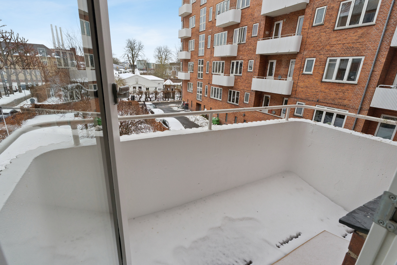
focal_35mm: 17
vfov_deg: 69.2
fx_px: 192
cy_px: 132
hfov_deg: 91.9
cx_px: 198
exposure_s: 1/160
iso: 400
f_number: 7.1
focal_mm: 11.6
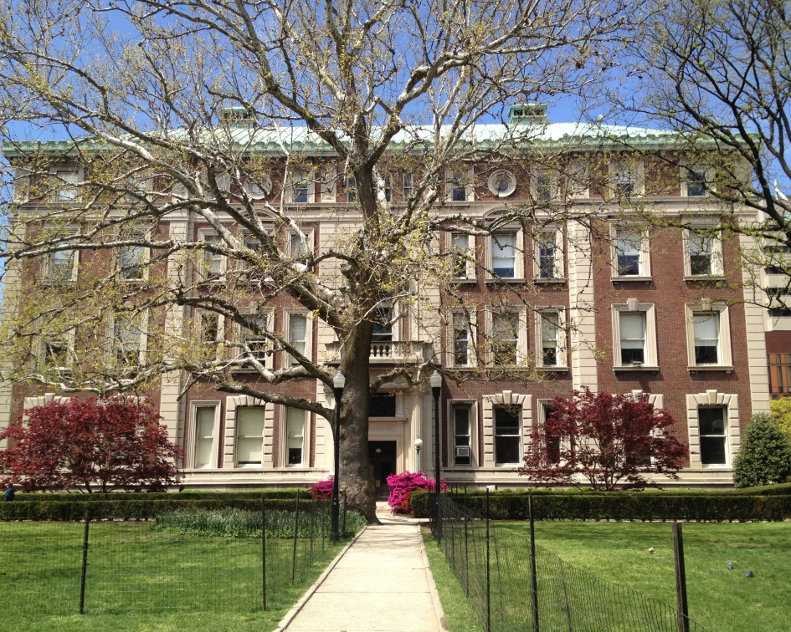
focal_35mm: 37
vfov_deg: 40.1
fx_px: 866
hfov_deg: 49.1
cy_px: 317
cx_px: 384
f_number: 2.4
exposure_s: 1/1004
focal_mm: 4.28
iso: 50
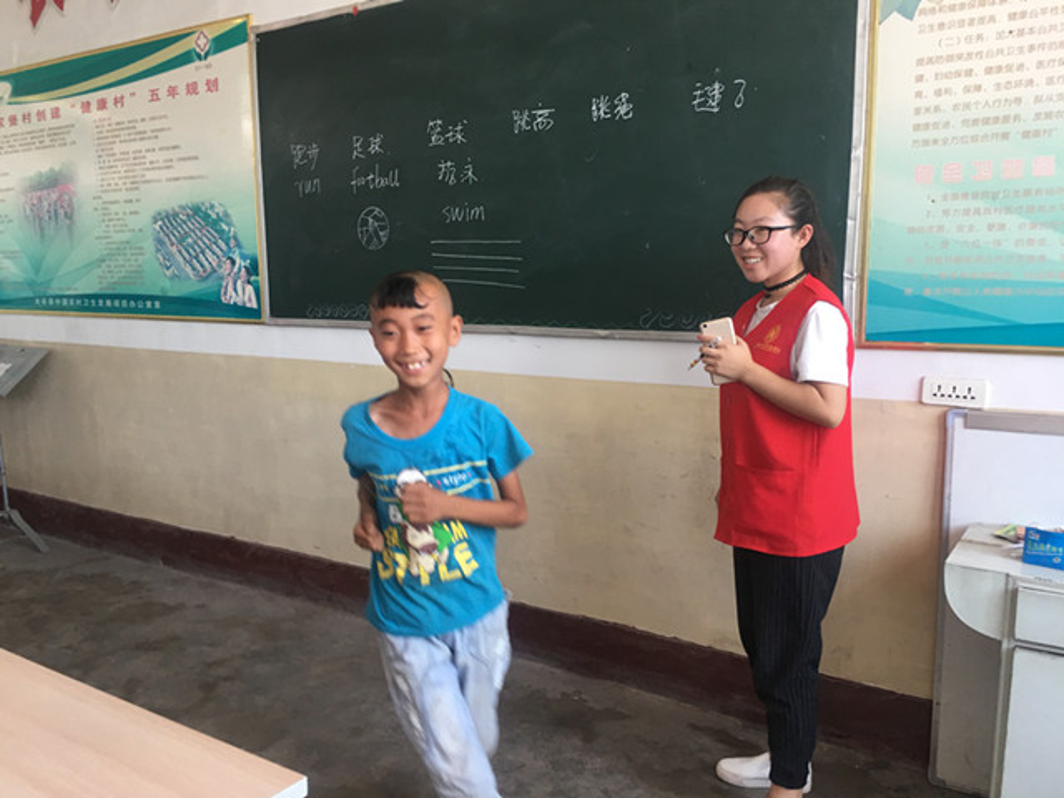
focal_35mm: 29
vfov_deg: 48.2
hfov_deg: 61.7
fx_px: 891
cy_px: 399
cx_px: 532
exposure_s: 1/33
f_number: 2.2
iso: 32
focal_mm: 4.15
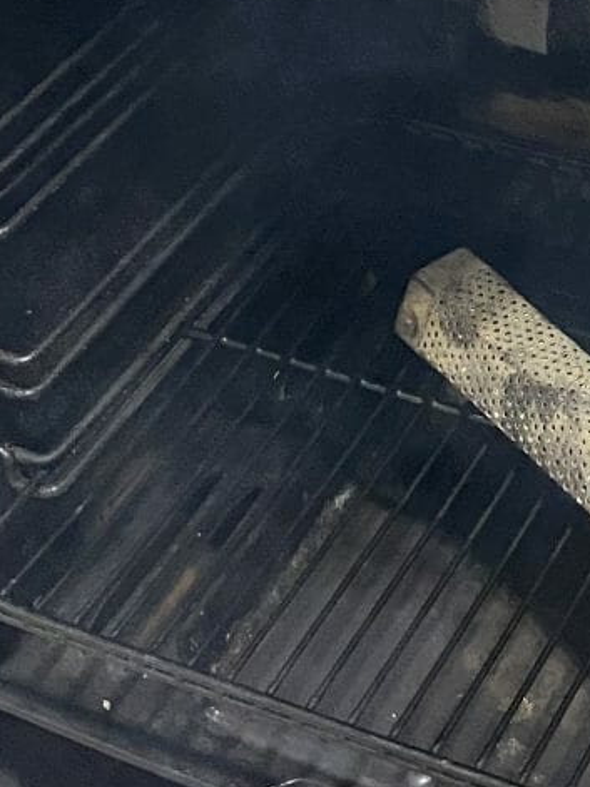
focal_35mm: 106
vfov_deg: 17.7
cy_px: -132
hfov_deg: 13.7
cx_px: 655
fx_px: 2410
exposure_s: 1/60
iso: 250
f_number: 1.8
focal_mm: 4.25
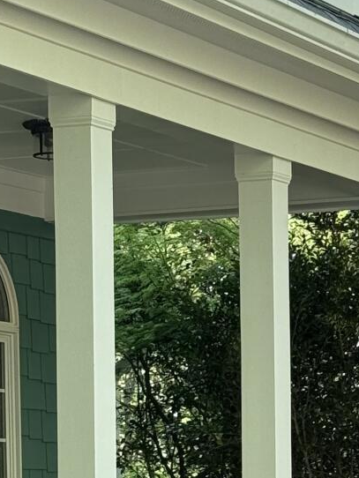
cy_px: 590
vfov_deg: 10.9
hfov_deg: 8.3
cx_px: 440
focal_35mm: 177
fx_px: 2446
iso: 80
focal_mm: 6.76
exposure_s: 1/250
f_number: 1.78
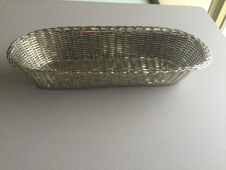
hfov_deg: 58.4
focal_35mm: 31
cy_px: 85
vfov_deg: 45.4
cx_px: 113
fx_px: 202
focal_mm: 3.3
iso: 250
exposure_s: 1/33
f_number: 2.4
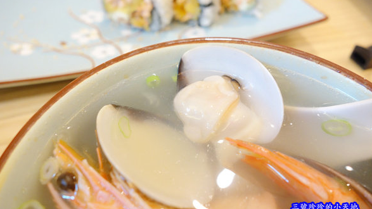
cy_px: 99
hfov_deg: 64.3
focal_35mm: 30
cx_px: 188
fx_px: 296
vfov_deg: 38.9
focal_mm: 10.4
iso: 800
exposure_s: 1/8
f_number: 4
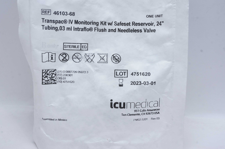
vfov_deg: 23.1
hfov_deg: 34.2
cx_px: 112
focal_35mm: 58
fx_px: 365
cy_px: 74
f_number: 14
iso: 400
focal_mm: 39
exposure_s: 1/8
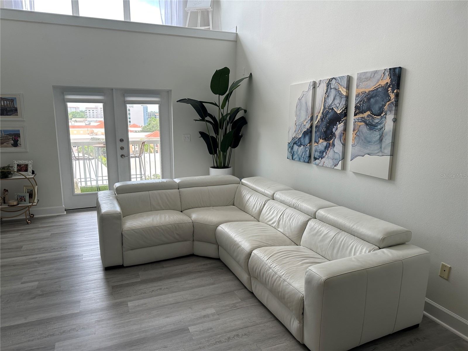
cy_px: 176
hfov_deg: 71.6
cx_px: 234
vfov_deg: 56.8
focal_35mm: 24
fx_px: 324
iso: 80
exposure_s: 1/337
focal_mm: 6.86
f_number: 1.78
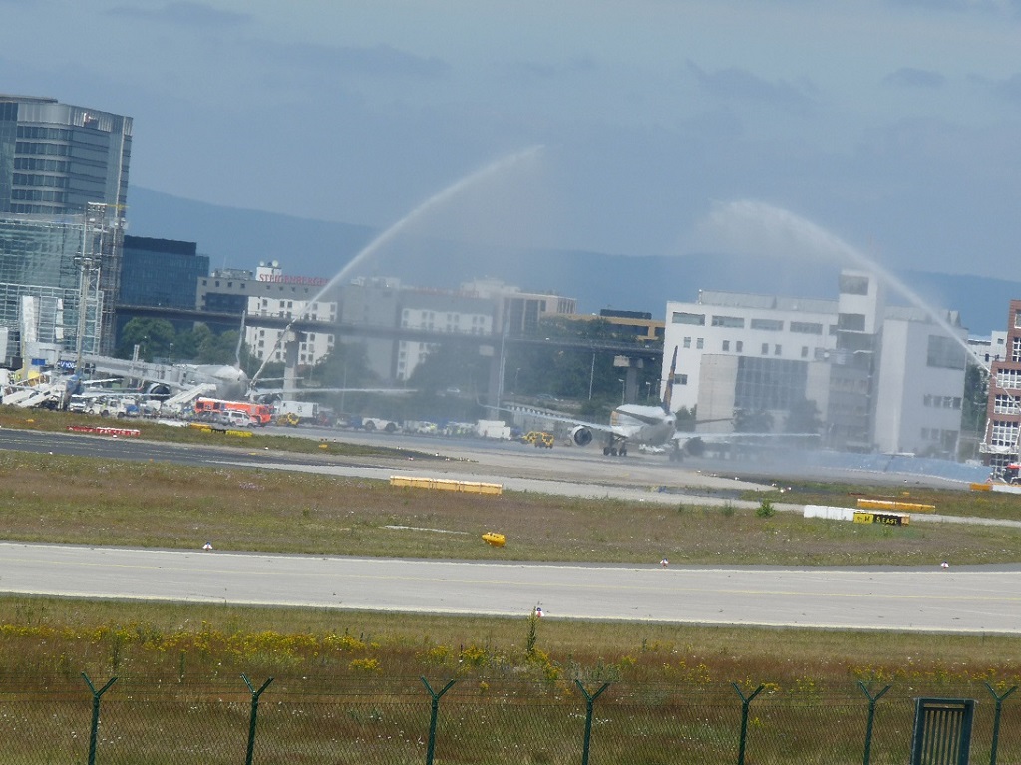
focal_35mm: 282
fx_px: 8314
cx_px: 510
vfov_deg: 5.3
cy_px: 382
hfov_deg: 7.0
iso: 100
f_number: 7.1
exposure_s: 1/500
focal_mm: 50.1
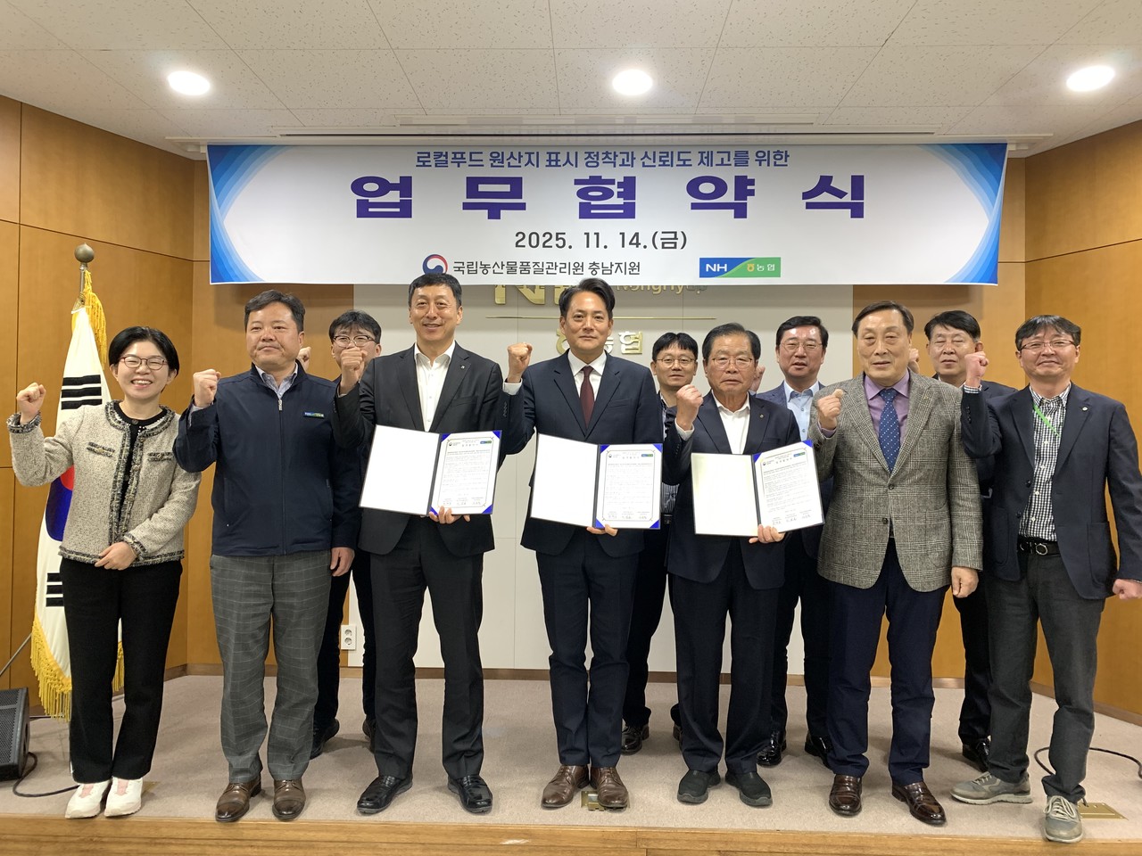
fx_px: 858
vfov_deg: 53.1
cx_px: 571
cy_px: 428
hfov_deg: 67.3
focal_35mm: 26
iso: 100
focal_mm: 4.25
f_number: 1.8
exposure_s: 1/60
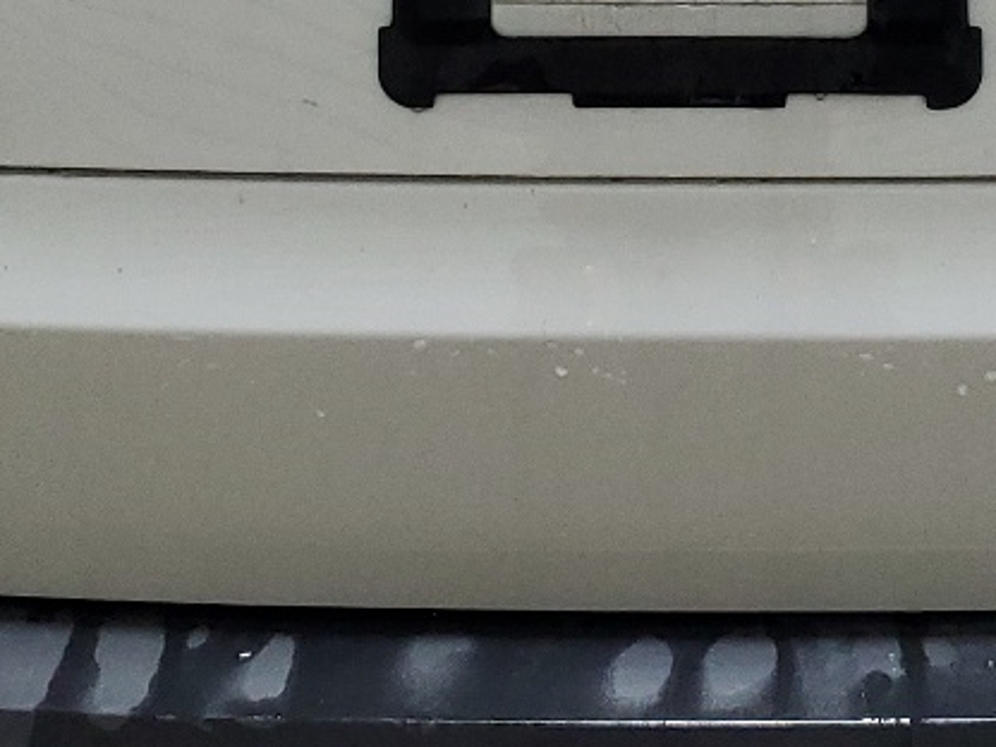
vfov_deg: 14.4
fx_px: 2877
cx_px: 651
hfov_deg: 19.6
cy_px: -98
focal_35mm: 100
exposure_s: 1/60.2
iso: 169
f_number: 1.5
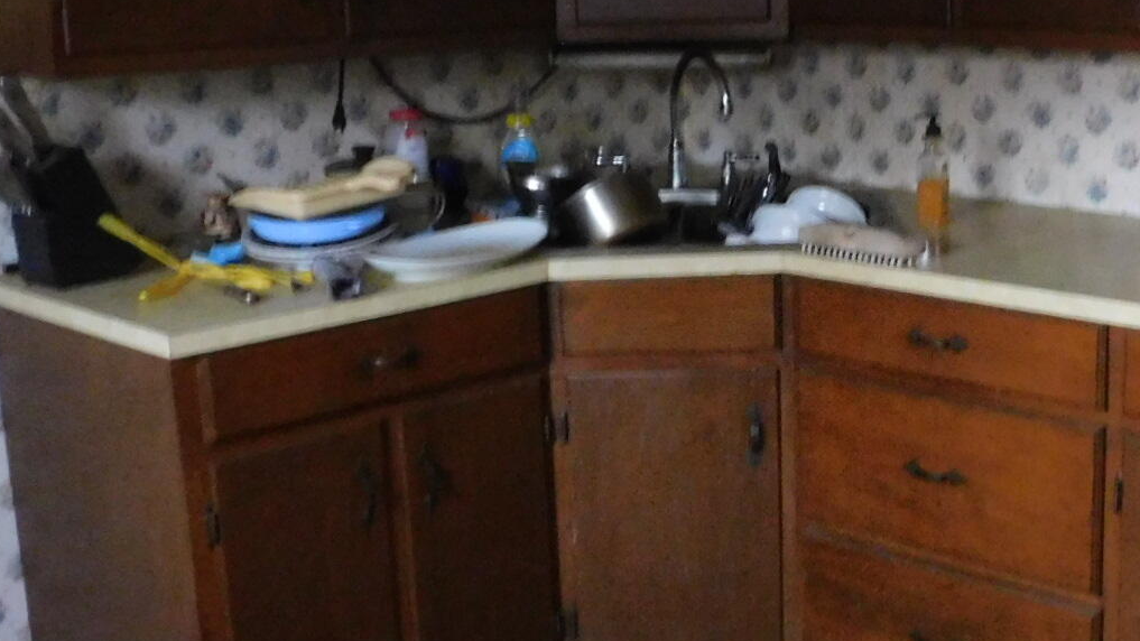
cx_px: 853
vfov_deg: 21.4
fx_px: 1693
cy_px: 320
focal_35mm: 56
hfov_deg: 36.4
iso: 800
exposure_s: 1/4
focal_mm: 4
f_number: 3
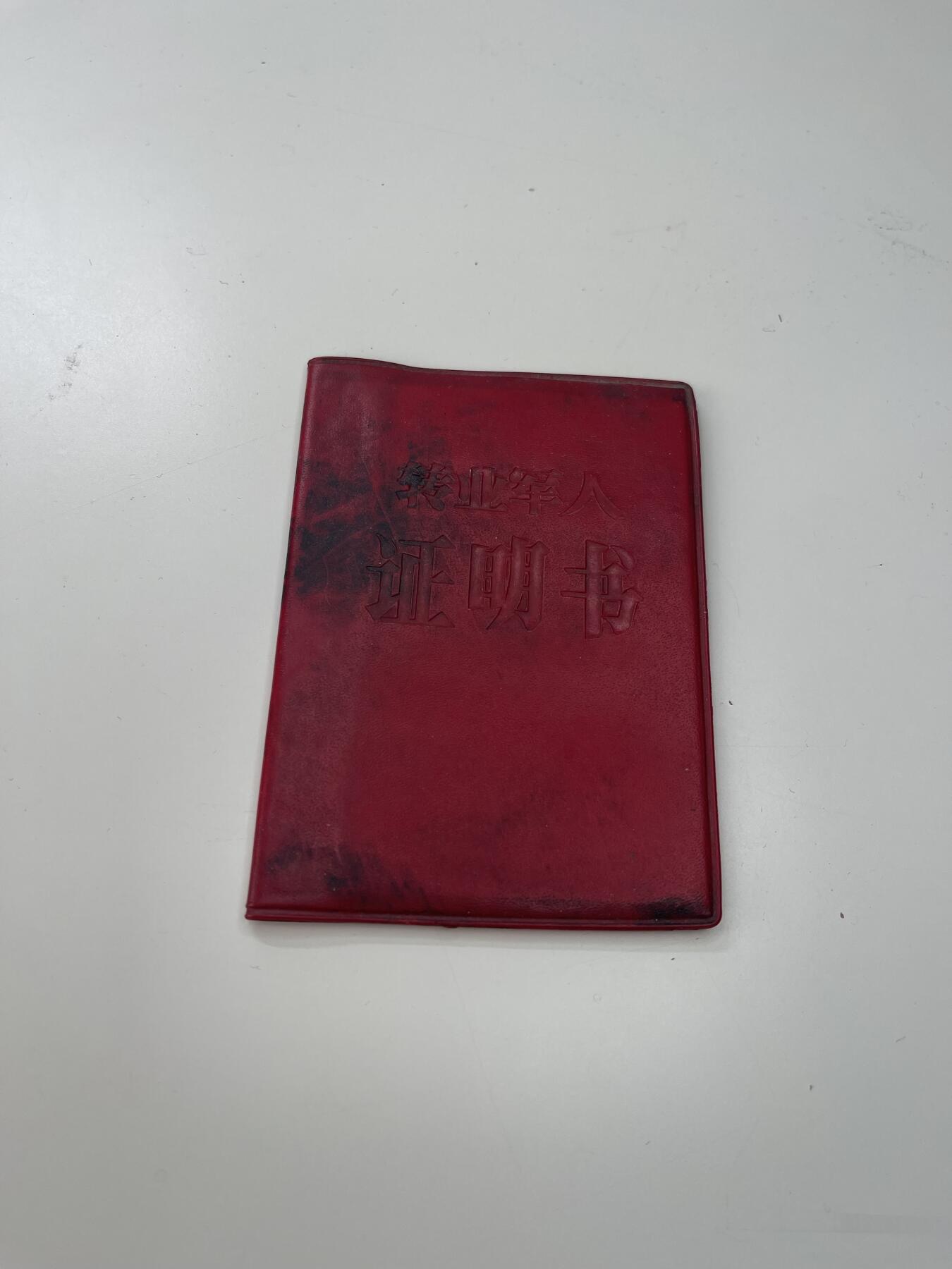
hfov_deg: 54.9
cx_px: 476
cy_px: 634
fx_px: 917
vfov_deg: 69.4
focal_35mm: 25
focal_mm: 5.1
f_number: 1.6
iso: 32
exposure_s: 1/326
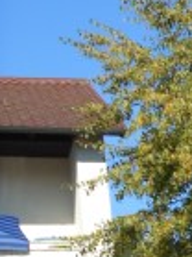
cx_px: 483
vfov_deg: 9.7
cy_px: 488
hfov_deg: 7.2
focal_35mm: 191
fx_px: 1415
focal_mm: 6.8
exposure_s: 1/800
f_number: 3.6
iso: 80
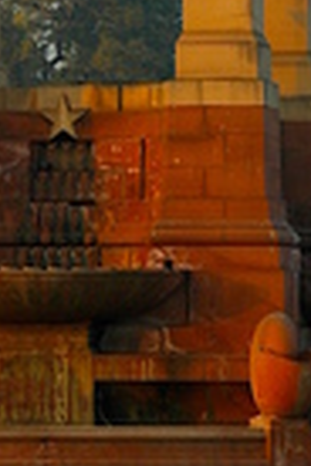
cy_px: -142
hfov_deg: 4.1
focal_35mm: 338
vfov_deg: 6.1
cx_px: -42
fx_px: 4380
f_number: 9
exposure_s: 1/100
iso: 200
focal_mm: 52
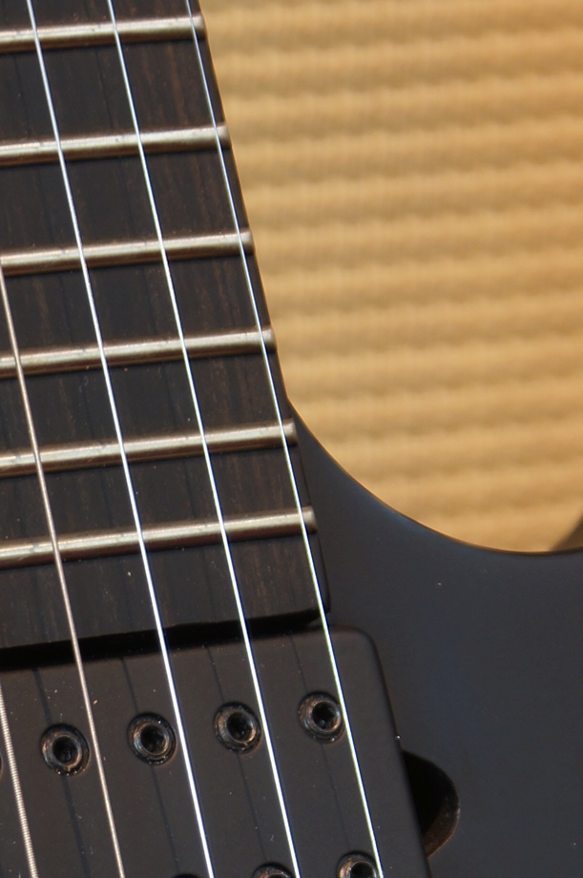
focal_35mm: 317
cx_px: 117
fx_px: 7726
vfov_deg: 6.5
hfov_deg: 4.3
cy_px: 912
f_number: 6.3
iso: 100
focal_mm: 85
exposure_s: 1/5
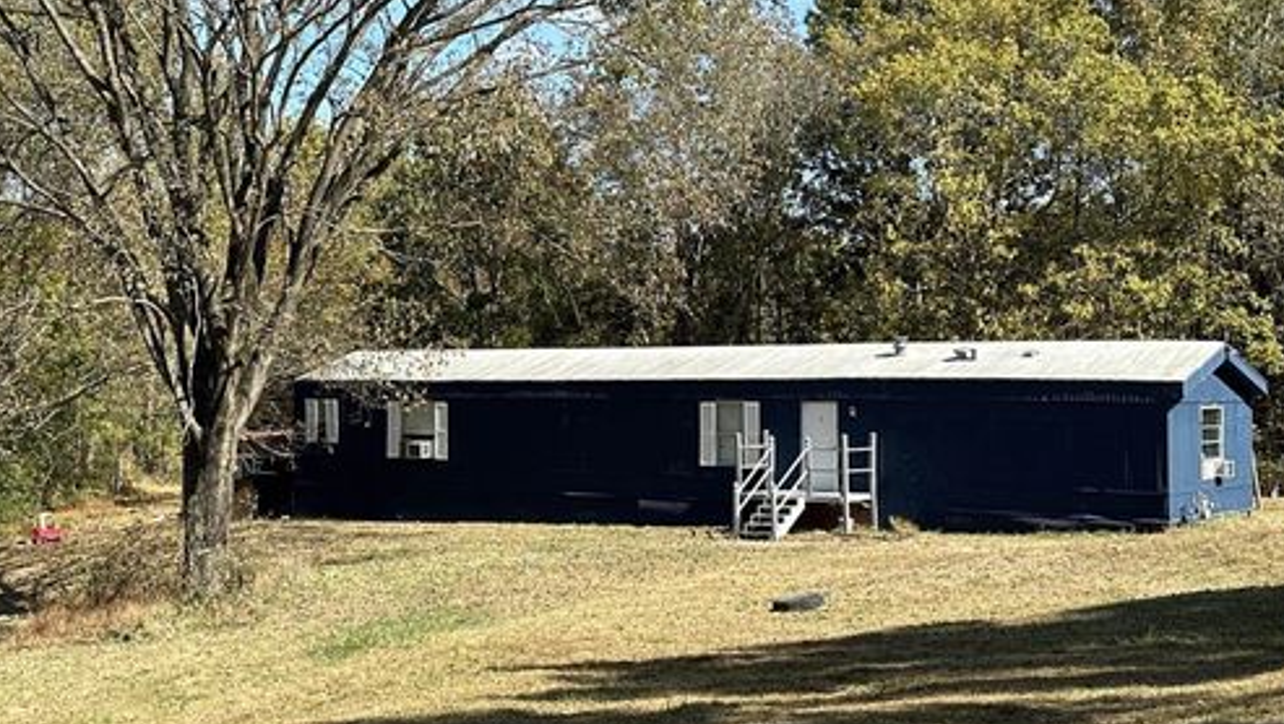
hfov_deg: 39.1
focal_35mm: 53
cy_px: 272
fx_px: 1806
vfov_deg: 22.6
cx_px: 641
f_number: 1.78
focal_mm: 6.86
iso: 64
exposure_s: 1/2070
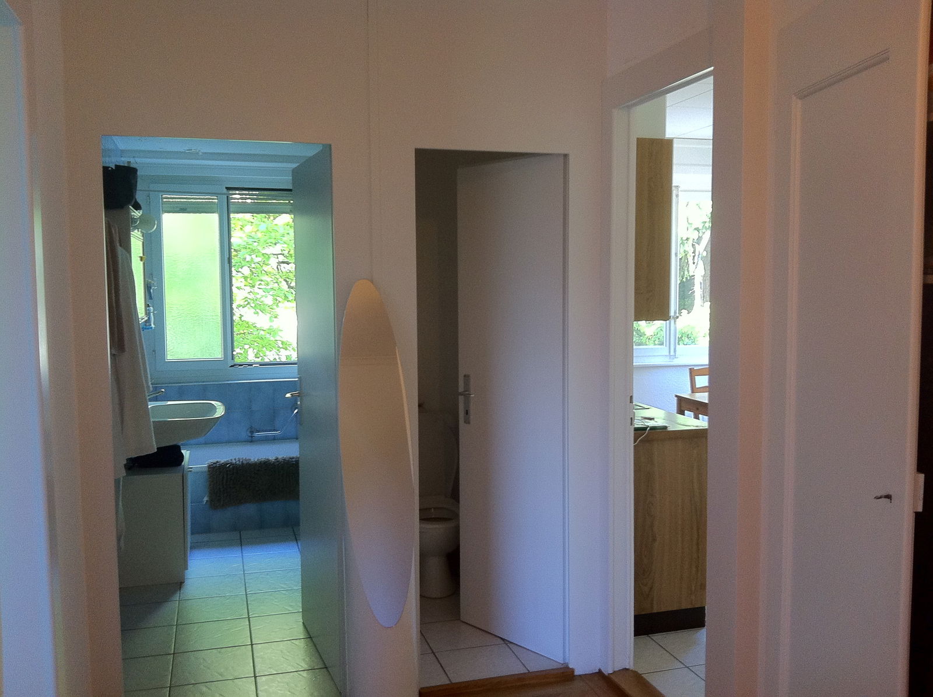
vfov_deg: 40.6
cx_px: 466
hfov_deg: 52.7
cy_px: 348
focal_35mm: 35
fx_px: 942
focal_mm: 3.85
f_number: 2.8
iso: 160
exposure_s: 1/15
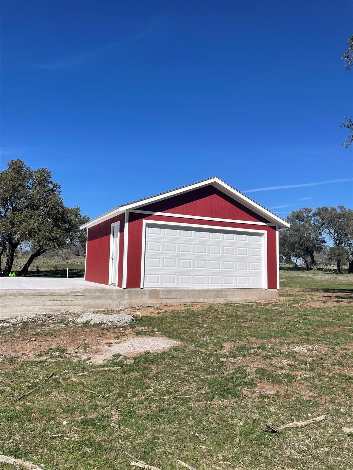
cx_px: 176
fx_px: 354
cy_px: 235
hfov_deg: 53.1
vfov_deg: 67.3
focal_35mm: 26
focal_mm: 4.2
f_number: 1.6
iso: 32
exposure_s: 1/5051
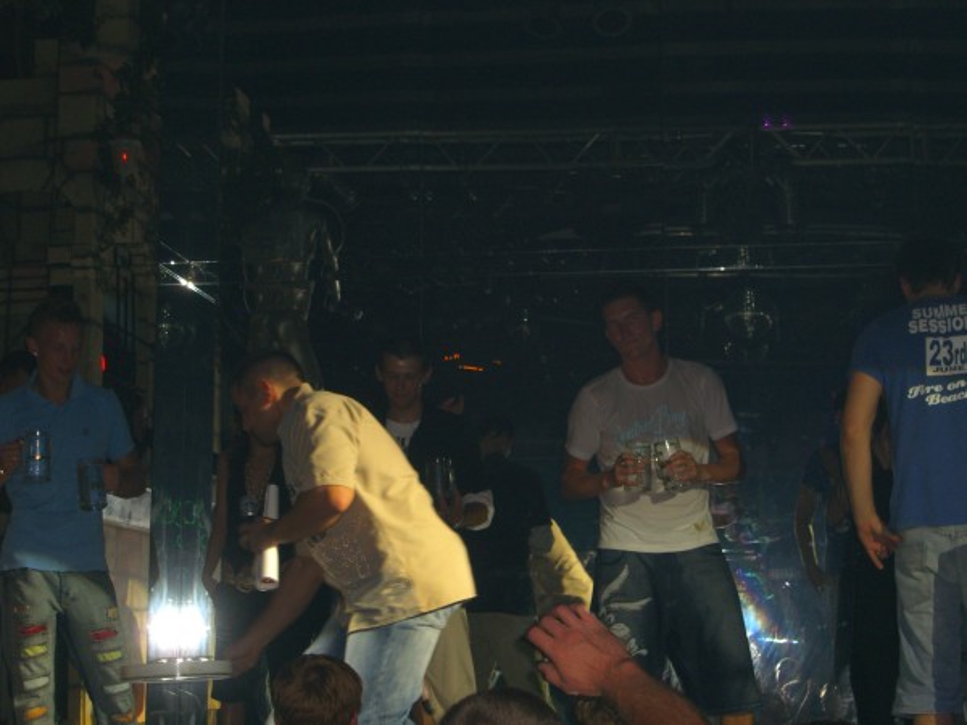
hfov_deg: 28.6
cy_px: 362
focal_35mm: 68
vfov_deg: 21.6
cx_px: 484
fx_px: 1900
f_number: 4
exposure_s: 1/60
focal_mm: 14.2
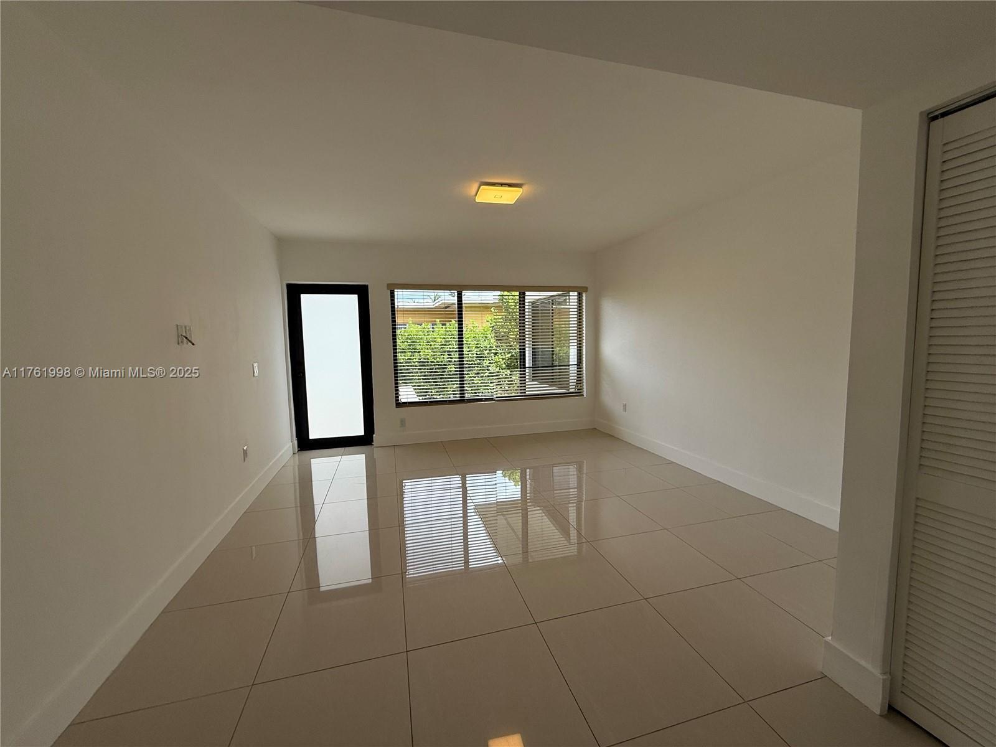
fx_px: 403
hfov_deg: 102.1
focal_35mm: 14
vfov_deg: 85.7
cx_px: 498
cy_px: 374
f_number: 2.2
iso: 64
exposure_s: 1/335
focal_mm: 2.22
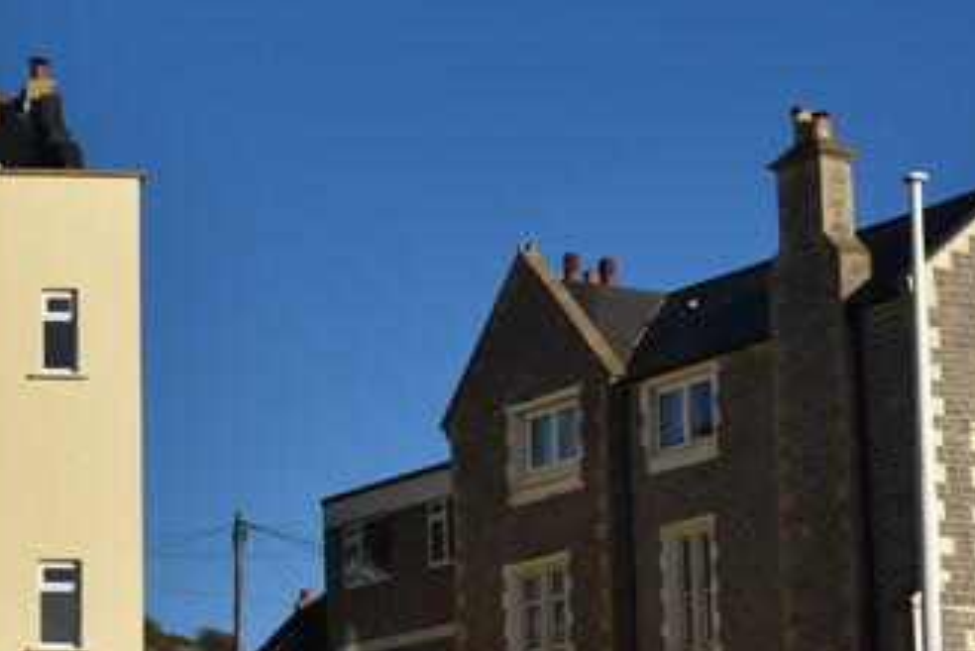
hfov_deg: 15.3
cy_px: 367
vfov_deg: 10.8
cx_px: -363
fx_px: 3429
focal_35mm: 127
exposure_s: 1/400
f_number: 10
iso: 100
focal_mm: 27
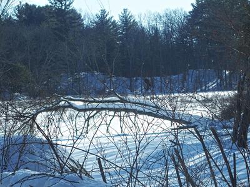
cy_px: 94
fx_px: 1083
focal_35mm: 150
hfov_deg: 13.2
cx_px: 125
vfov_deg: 9.9
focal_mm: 31.8
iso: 100
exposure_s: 1/640
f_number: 4.5
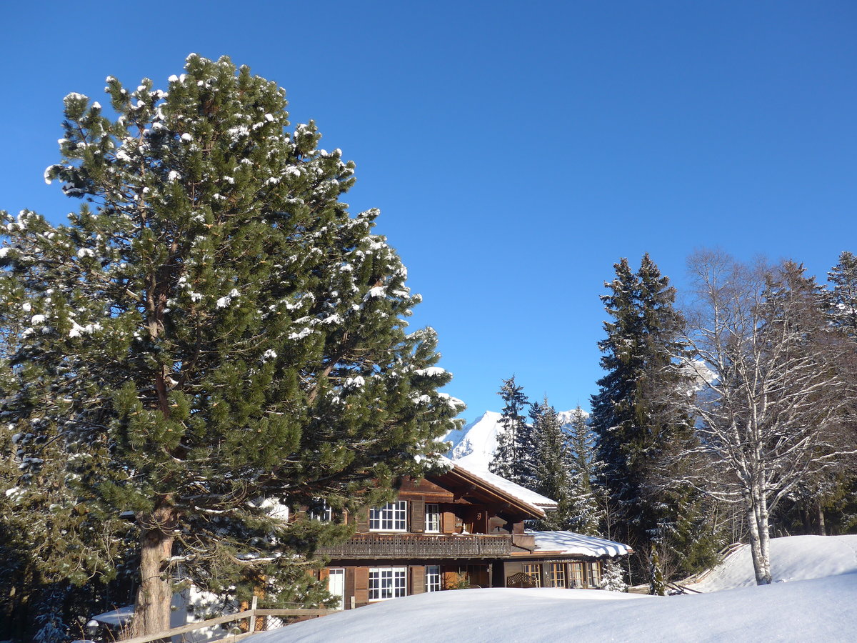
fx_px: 718
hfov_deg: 61.7
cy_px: 322
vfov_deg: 48.2
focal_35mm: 29
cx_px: 428
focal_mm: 6
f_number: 2.8
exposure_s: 1/1000
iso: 80
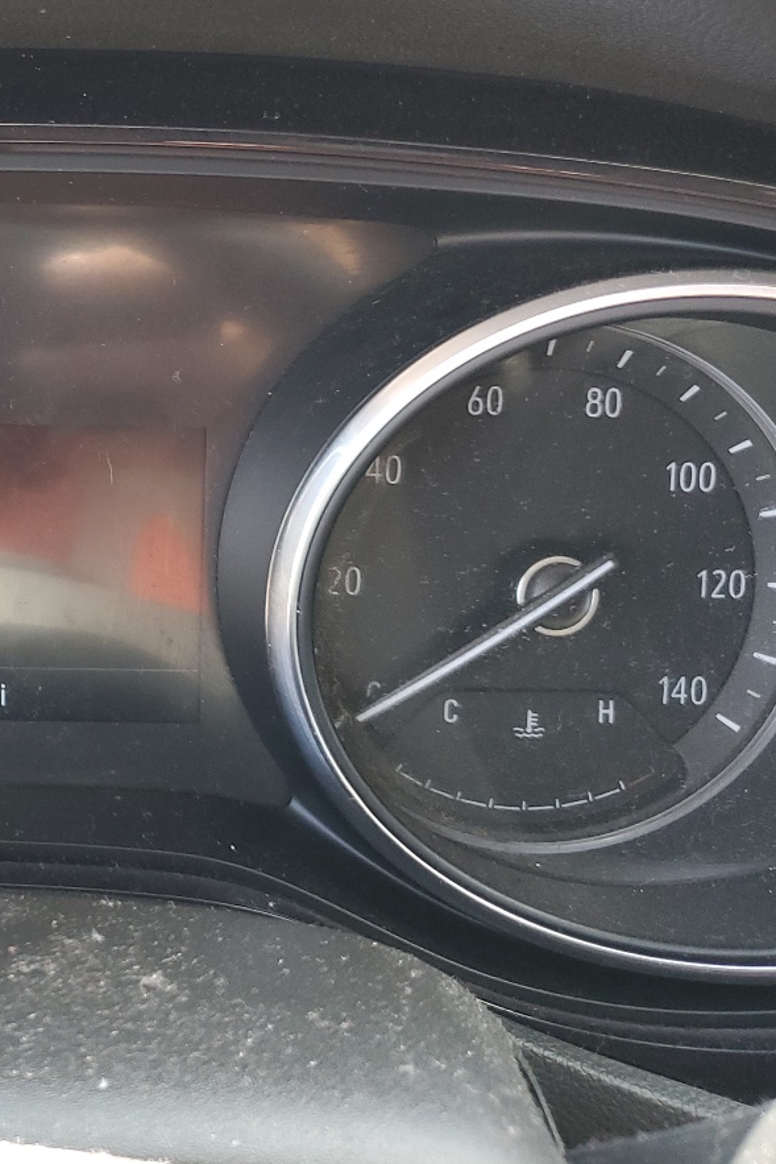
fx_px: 1584
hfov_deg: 25.1
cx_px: -124
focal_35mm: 49
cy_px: 471
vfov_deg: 40.2
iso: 76
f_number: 1.5
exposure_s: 1/120
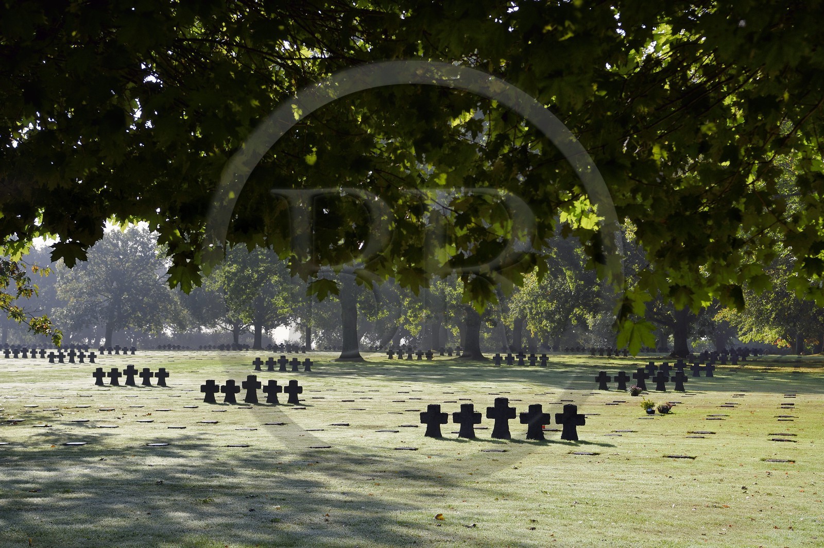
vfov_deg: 19.4
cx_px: 412
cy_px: 274
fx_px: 1601
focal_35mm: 70
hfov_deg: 28.9
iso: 200
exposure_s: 1/320
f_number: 10
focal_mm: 70
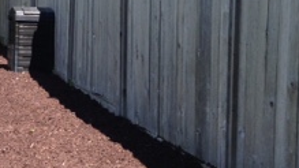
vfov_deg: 11.5
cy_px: 138
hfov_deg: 20.2
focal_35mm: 105
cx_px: 74
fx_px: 832
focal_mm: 4.12
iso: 50
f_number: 2.4
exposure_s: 1/493
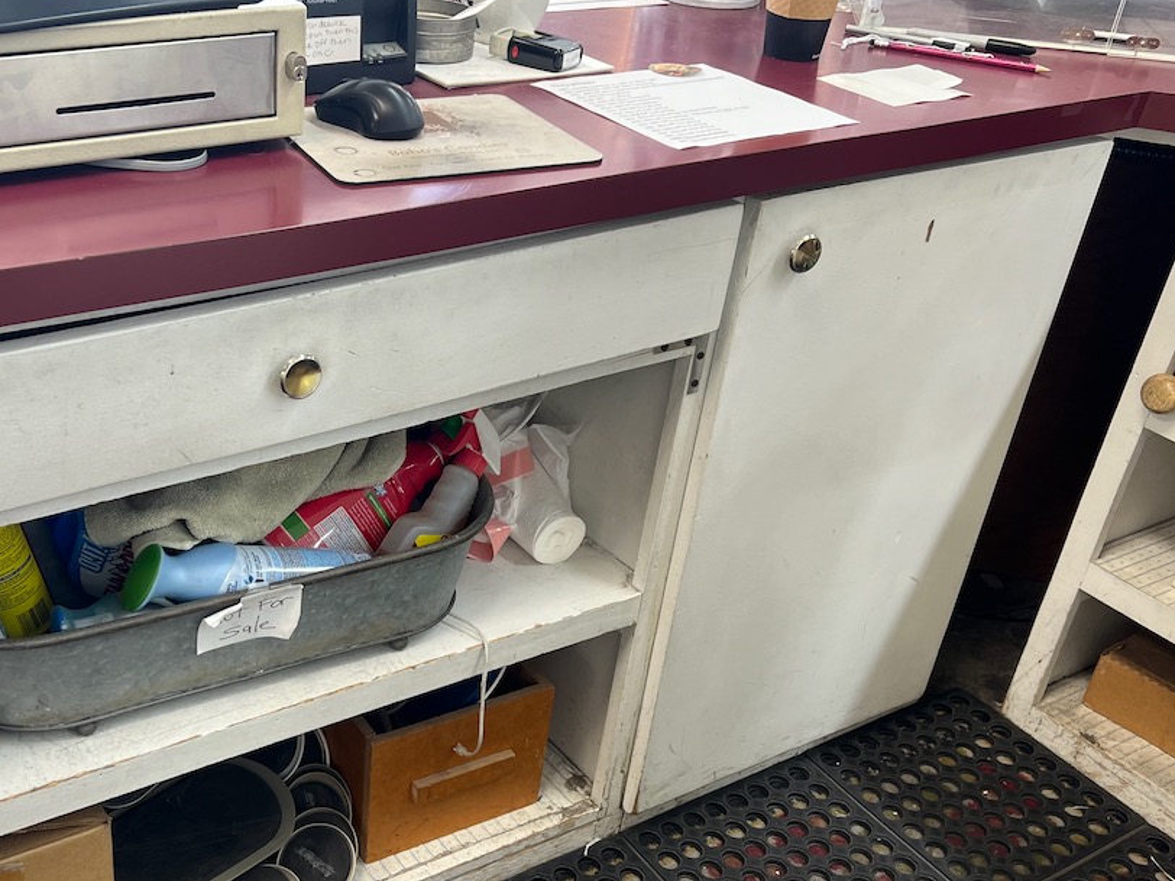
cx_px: 382
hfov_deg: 45.0
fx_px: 1392
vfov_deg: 34.9
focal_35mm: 41
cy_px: 558
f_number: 1.5
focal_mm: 5.7
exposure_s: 1/60
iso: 64
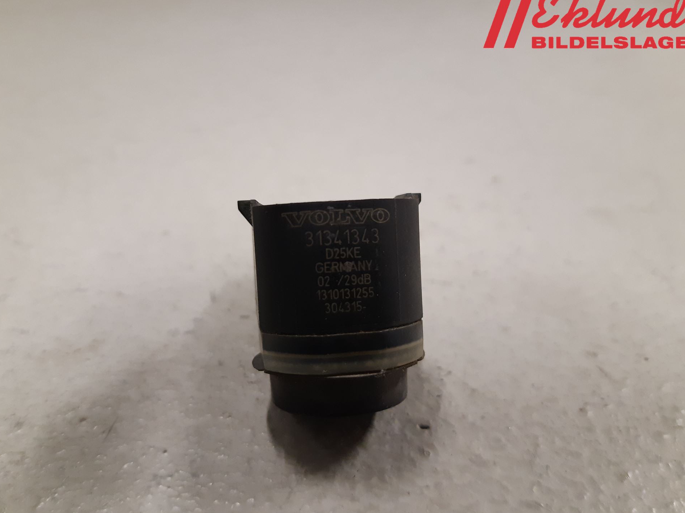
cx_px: 336
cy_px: 264
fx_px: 554
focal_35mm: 28
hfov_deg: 63.4
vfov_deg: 49.7
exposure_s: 1/50
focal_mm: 3.93
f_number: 1.7
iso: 250
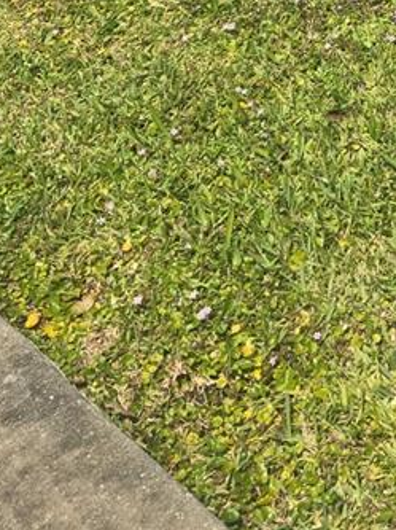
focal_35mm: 83
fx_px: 1268
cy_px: -220
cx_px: 477
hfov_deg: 17.0
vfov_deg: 20.7
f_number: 1.8
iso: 25
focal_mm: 5.4
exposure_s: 1/3177
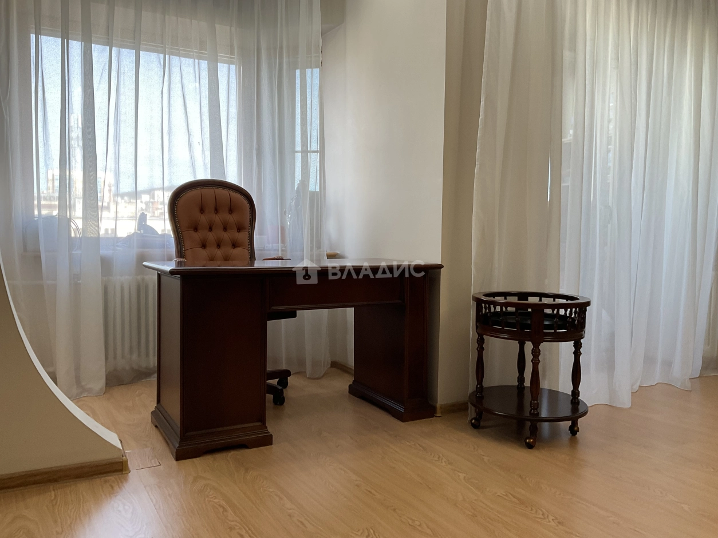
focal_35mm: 29
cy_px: 269
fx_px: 602
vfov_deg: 48.2
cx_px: 359
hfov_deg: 61.7
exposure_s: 1/122
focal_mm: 3
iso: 40
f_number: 1.8
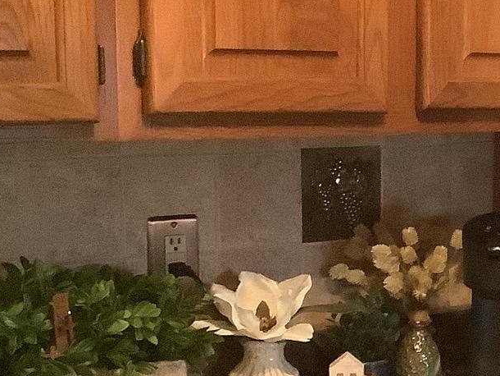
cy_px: 299
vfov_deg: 14.2
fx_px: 1503
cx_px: 658
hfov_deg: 17.6
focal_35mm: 104
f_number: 2.4
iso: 640
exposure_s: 1/20
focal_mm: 3.3
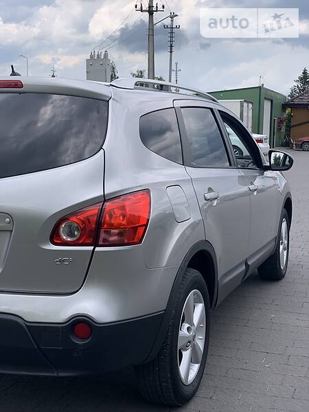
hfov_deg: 28.0
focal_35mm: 52
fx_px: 619
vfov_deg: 36.8
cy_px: 206
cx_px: 154
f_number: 2.4
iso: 16
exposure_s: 1/813
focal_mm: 6
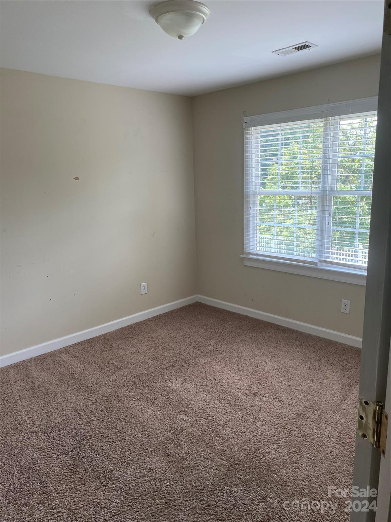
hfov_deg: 53.1
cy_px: 261
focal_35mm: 26
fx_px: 392
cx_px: 196
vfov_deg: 67.3
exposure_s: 1/122
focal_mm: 4.25
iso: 40
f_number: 1.8
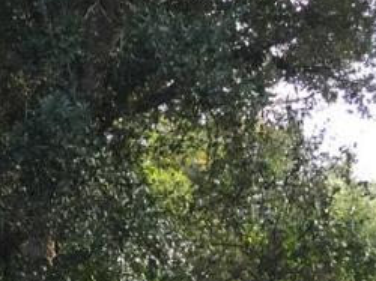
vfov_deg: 11.9
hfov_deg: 14.3
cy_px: 424
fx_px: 1291
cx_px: -338
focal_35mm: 119
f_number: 2.2
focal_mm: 4.15
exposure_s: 1/120
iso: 50
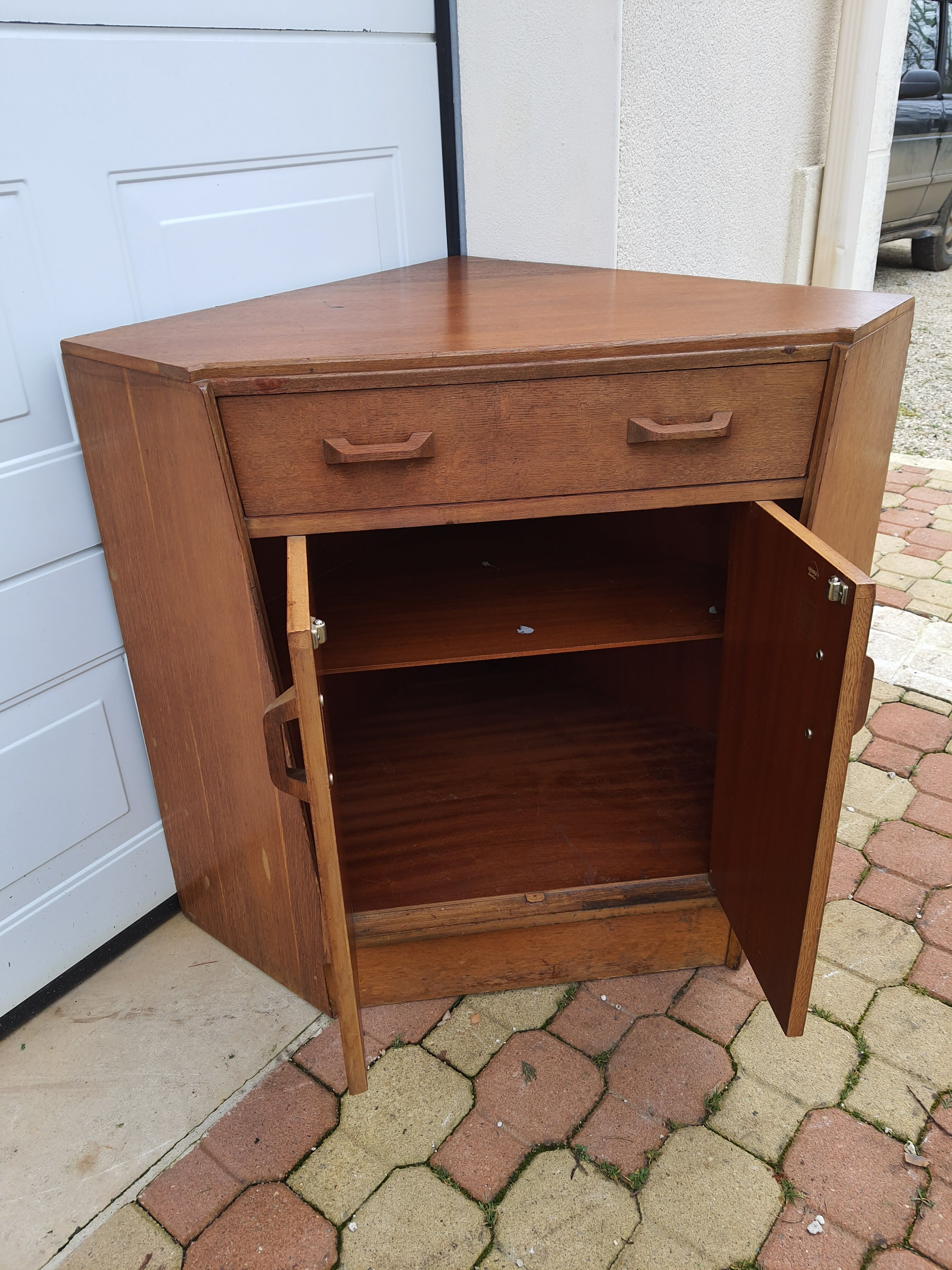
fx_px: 953
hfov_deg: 53.1
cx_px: 476
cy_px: 635
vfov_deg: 67.3
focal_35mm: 26
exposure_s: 1/225
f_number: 1.7
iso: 50
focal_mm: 4.32
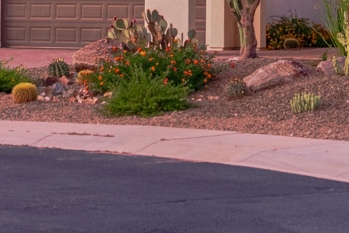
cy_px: -86
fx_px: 1668
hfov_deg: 11.9
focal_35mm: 172
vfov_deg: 7.9
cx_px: 286
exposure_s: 1/125
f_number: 8
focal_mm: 37
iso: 160
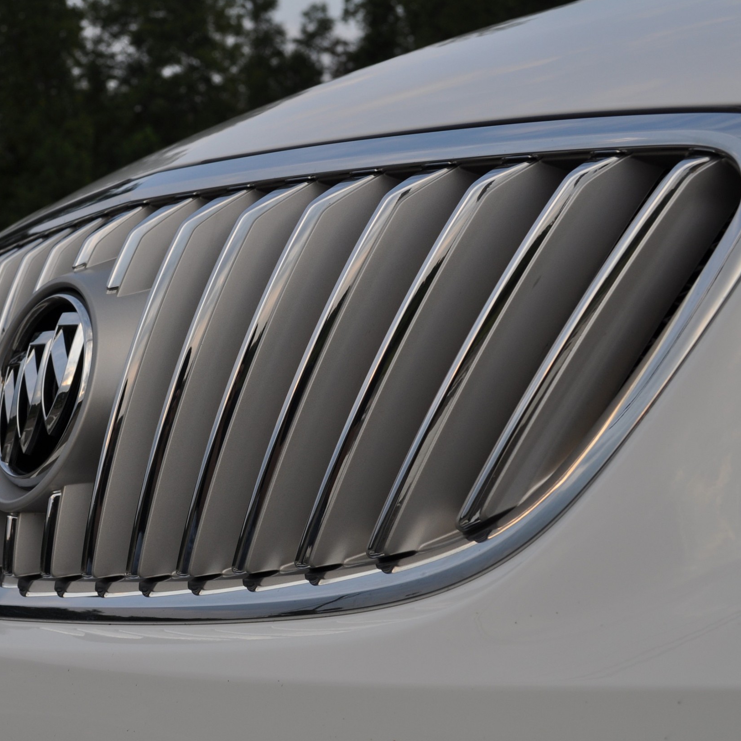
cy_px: 373
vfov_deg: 27.7
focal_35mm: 62
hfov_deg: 27.5
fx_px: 1502
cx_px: 216
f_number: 8
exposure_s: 1/250
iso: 200
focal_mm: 32
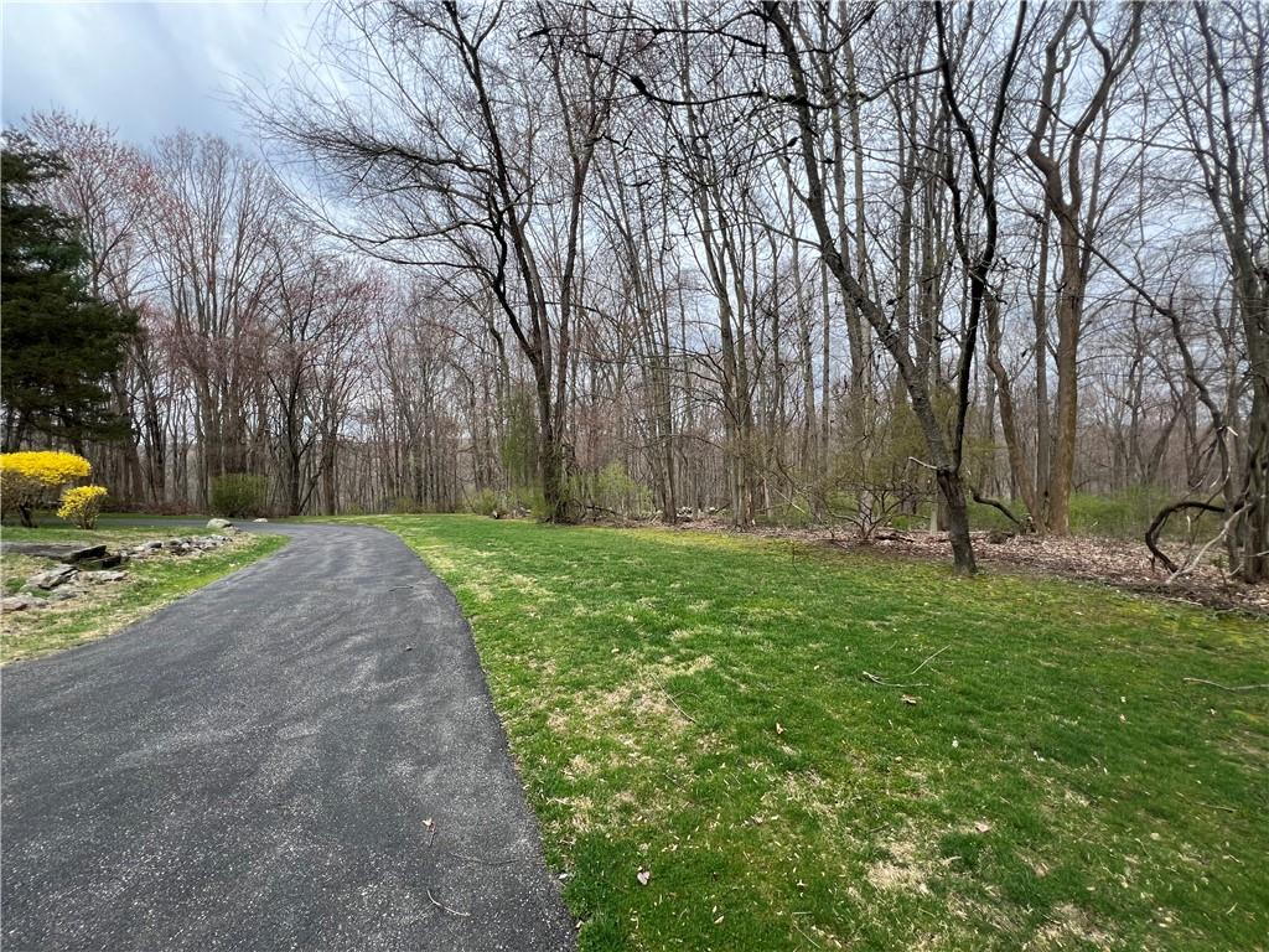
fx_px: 477
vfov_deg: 89.9
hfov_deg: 106.2
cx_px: 634
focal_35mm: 13
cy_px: 476
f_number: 1.8
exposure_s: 1/338
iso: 32
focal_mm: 1.57
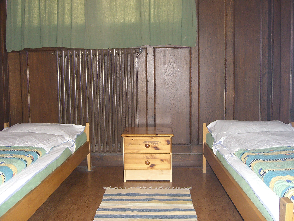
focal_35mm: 38
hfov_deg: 49.0
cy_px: 110
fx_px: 323
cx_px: 147
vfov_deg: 37.7
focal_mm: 7.9
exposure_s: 1/60
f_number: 2.8
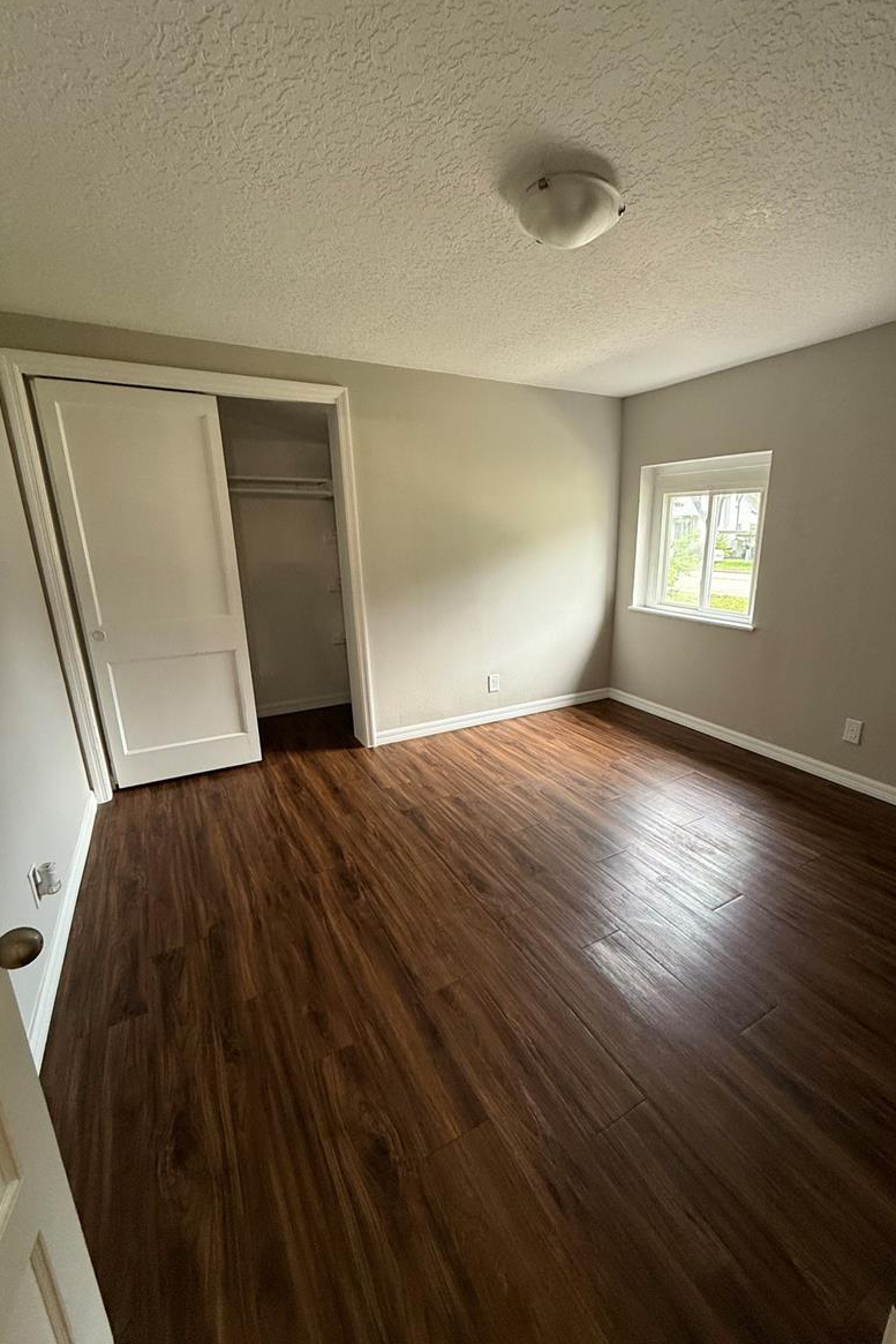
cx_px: 502
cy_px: 688
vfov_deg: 100.4
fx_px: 560
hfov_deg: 77.0
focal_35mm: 15
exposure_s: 1/60
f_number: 2.2
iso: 250
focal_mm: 2.22
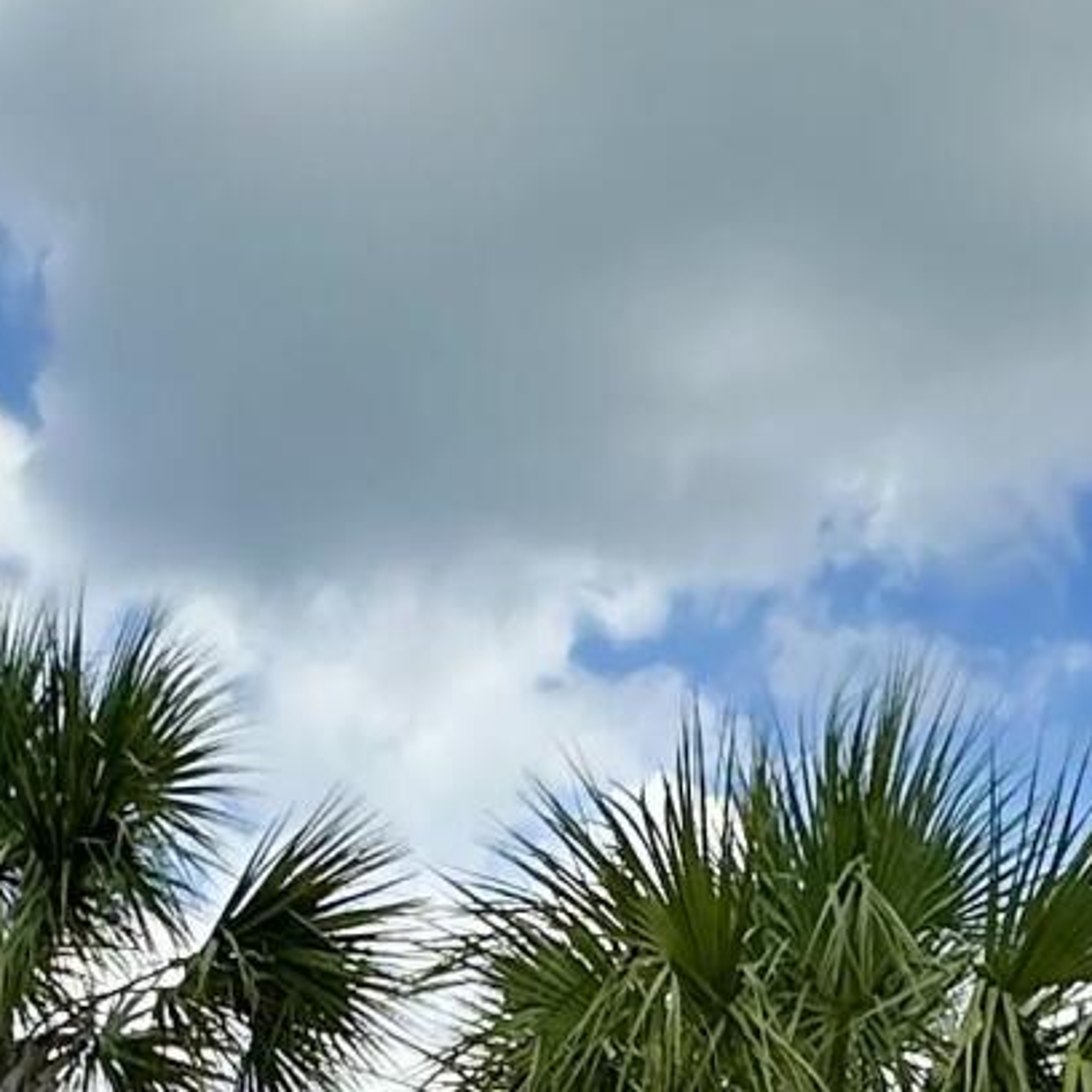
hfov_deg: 19.0
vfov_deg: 16.7
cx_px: 699
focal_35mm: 91
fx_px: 3248
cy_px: 1799
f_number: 2.2
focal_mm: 2.22
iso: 50
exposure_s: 1/1667
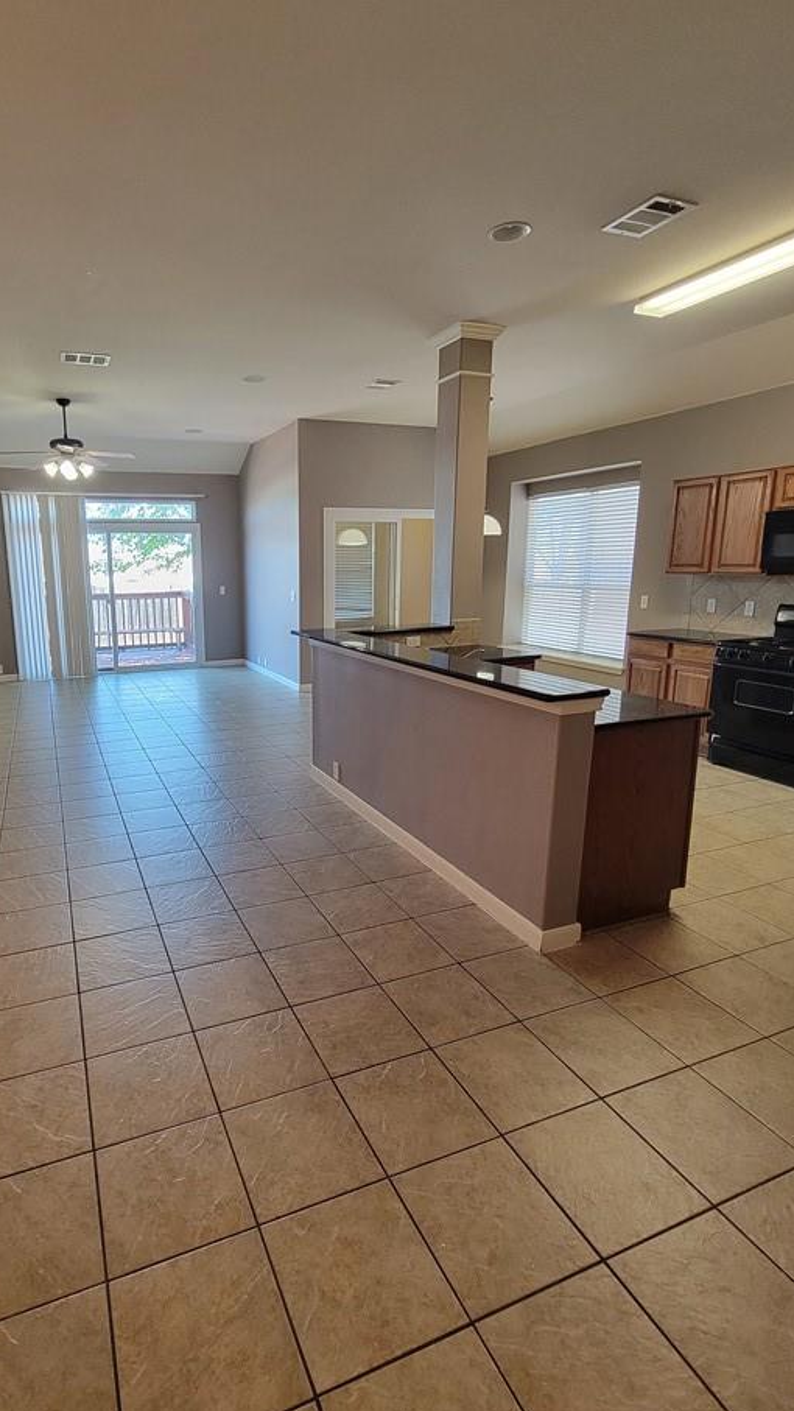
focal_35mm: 16
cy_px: 698
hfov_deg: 65.8
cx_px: 285
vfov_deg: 99.4
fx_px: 599
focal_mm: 2.2
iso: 320
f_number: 2.2
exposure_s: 1/60
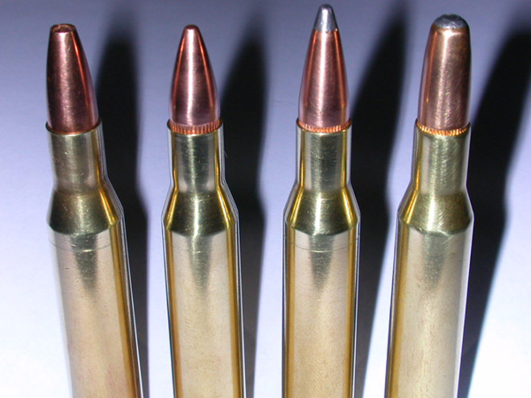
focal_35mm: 68
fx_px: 1043
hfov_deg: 28.6
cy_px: 199
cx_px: 266
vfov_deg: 21.6
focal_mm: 10.4
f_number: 6.1
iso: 100
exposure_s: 1/59.9
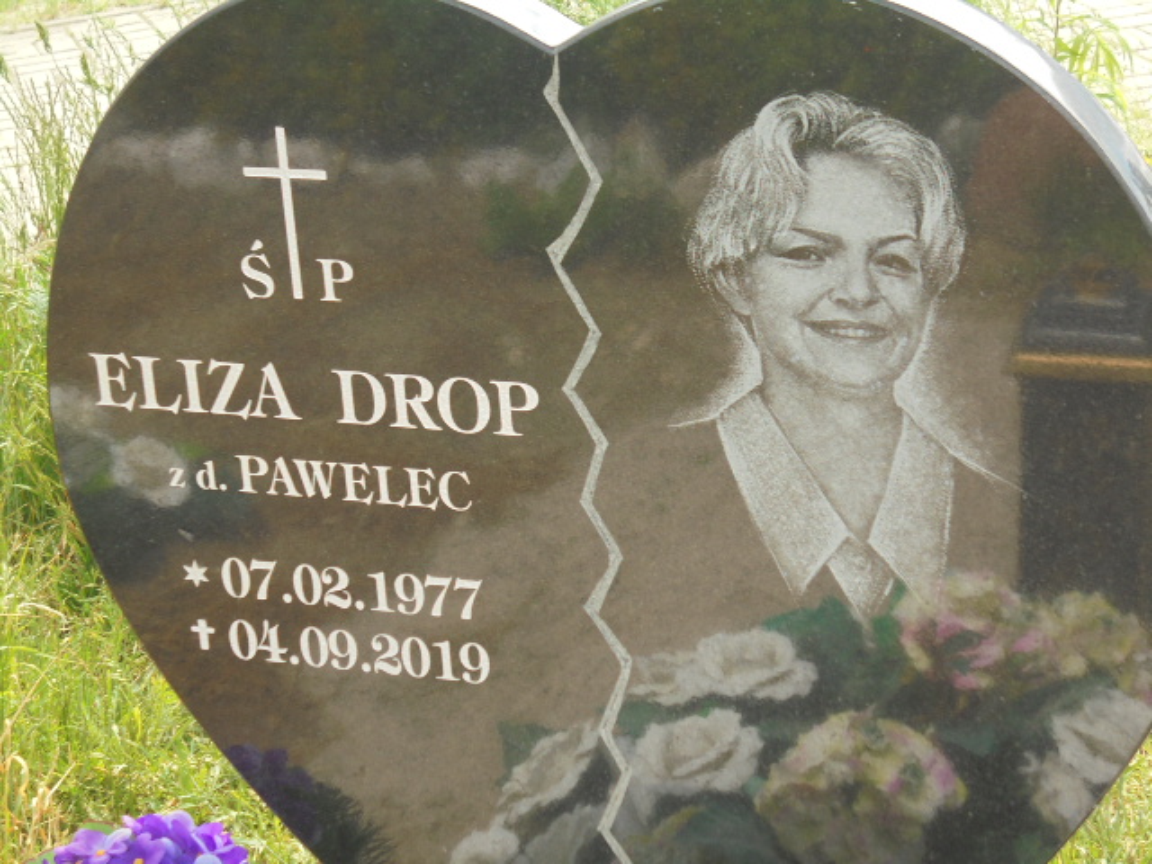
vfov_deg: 15.7
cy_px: 432
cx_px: 576
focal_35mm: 94
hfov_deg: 20.9
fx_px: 3128
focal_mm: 16.9
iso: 100
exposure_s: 1/160
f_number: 4.7
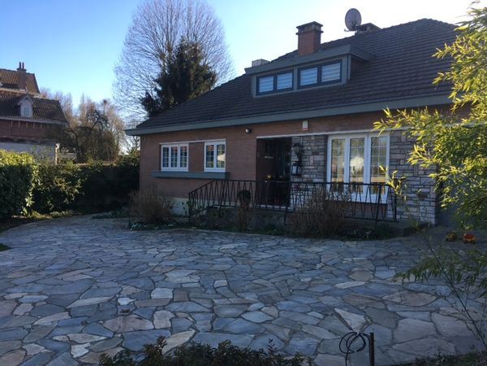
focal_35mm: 29
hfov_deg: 61.7
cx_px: 244
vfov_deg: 48.2
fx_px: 408
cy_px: 183
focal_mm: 4.15
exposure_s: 1/460
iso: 25
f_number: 2.2
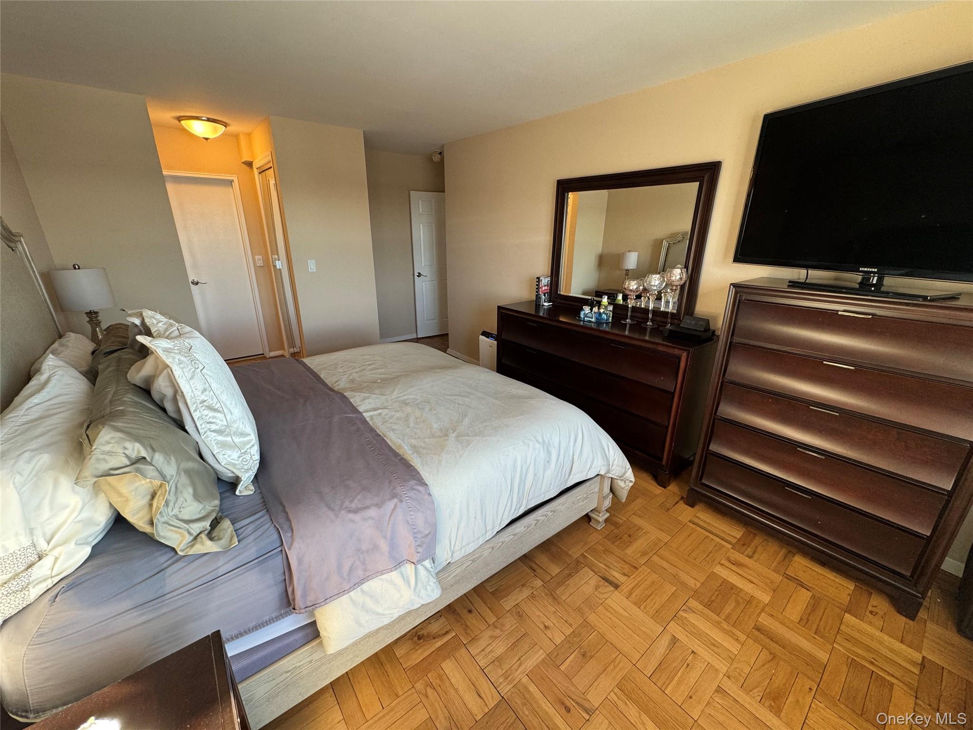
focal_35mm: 14
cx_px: 486
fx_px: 394
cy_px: 365
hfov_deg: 102.1
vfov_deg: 85.7
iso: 125
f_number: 2.2
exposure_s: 1/120
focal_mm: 2.22
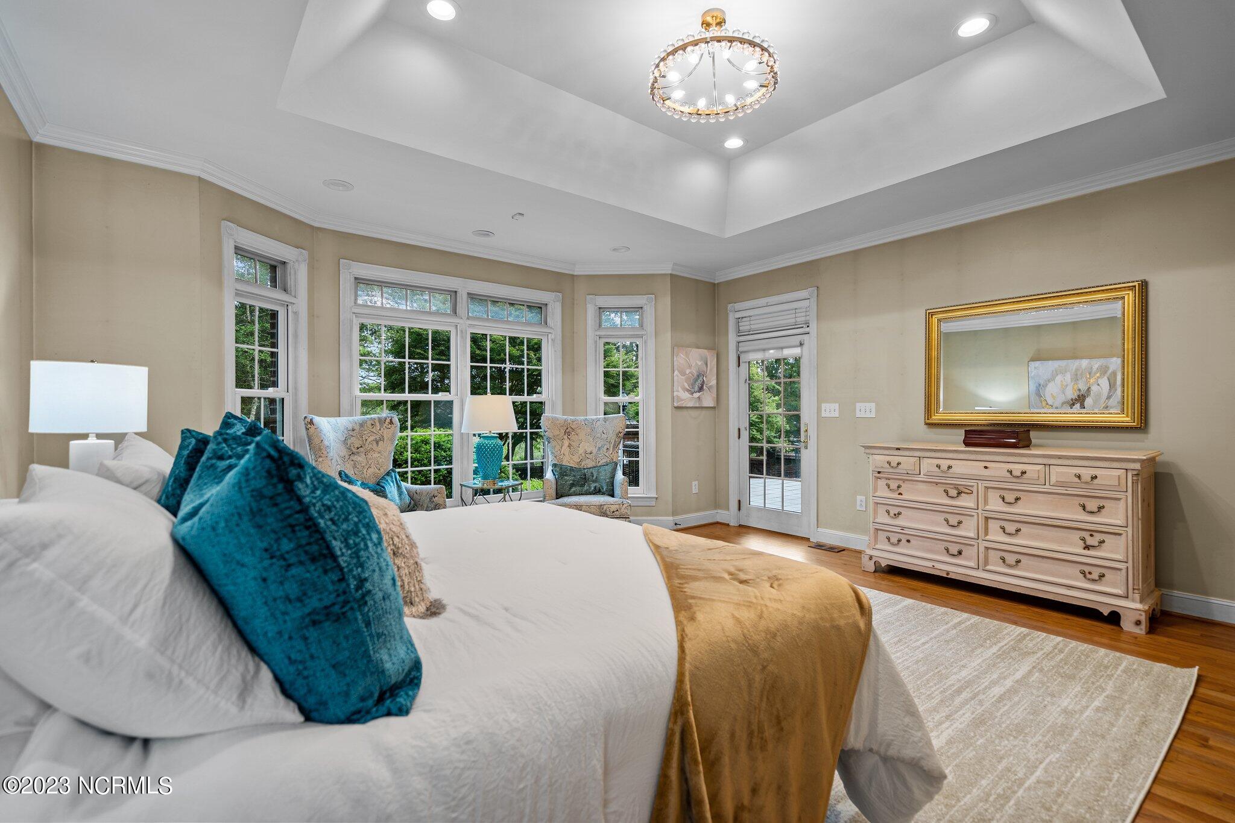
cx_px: 618
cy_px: 412
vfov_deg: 73.7
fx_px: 549
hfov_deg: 96.7
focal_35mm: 16
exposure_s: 1/5
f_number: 4
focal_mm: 16
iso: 250
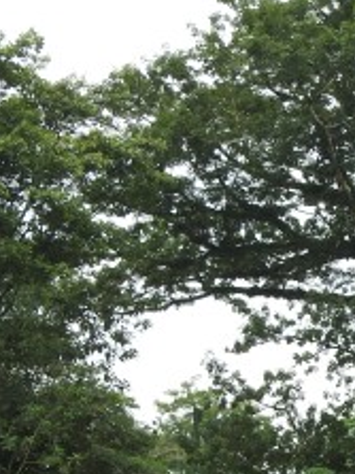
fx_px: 4175
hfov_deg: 4.8
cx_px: 540
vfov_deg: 6.5
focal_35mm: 305
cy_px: 444
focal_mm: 15.2
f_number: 4.5
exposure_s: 1/100
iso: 100
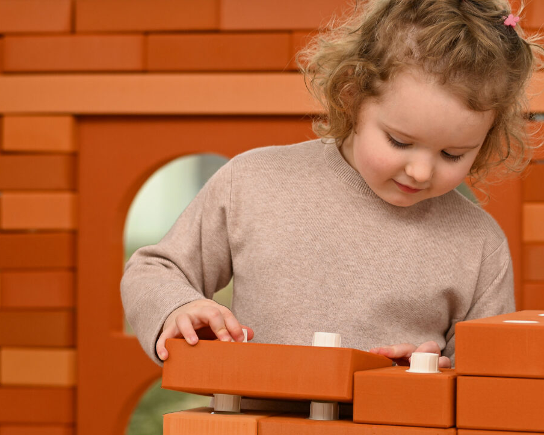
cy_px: 359
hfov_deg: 8.5
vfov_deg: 6.8
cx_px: 199
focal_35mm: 226
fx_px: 3638
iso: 64
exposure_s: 1/60
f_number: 2.8
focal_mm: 85
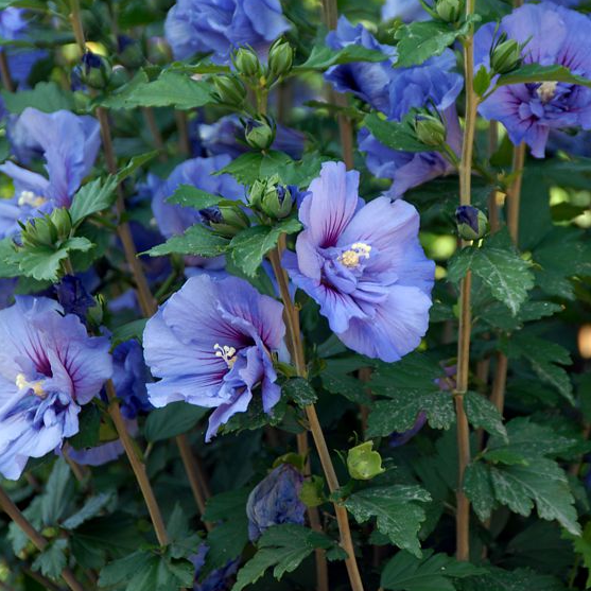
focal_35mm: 326
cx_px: 295
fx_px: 6297
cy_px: 228
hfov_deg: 5.4
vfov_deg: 5.4
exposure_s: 1/160
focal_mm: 170
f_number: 6.3
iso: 200
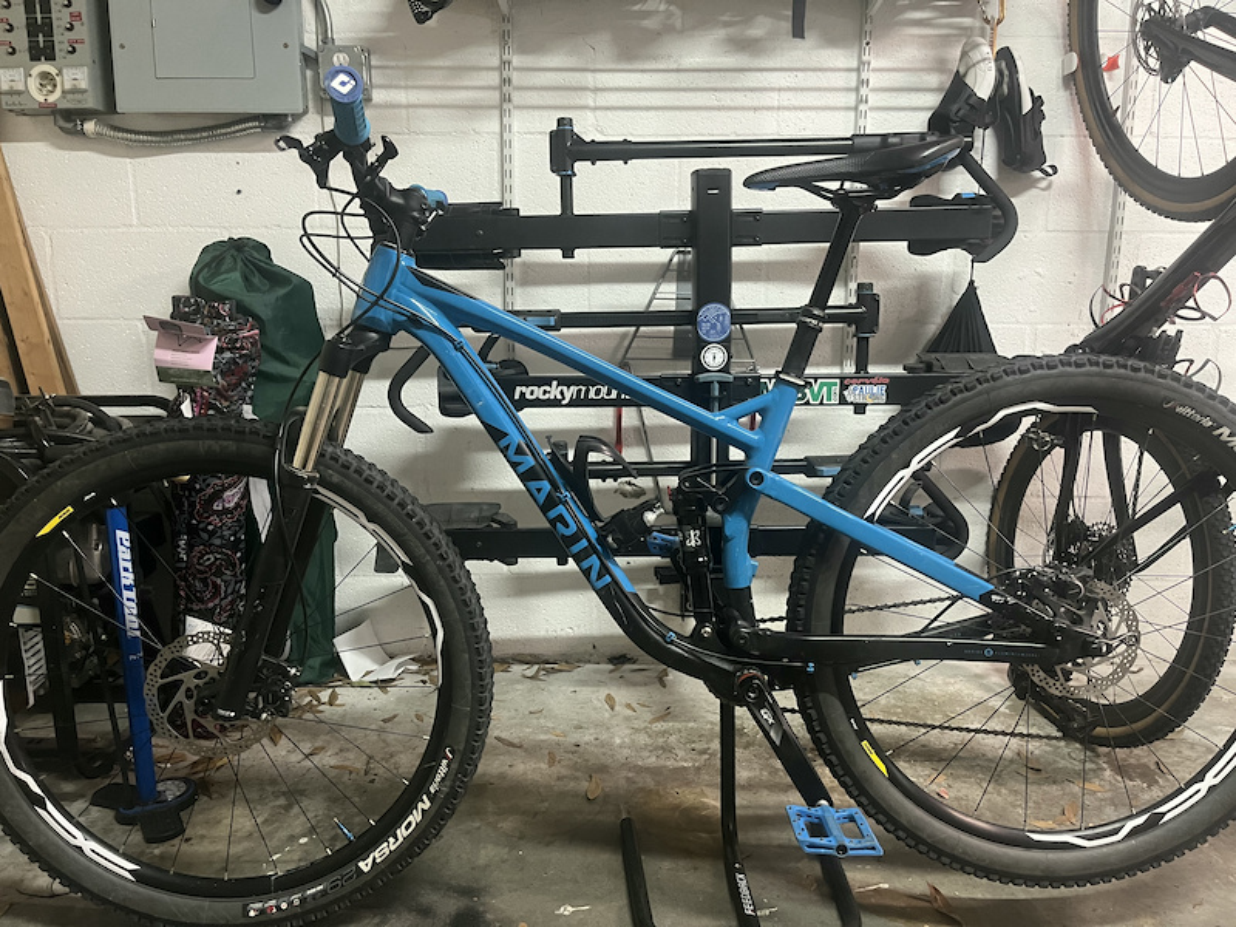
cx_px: 618
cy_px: 464
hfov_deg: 67.3
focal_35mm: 26
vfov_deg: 53.1
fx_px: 928
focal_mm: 5.1
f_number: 1.6
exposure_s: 1/40
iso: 400
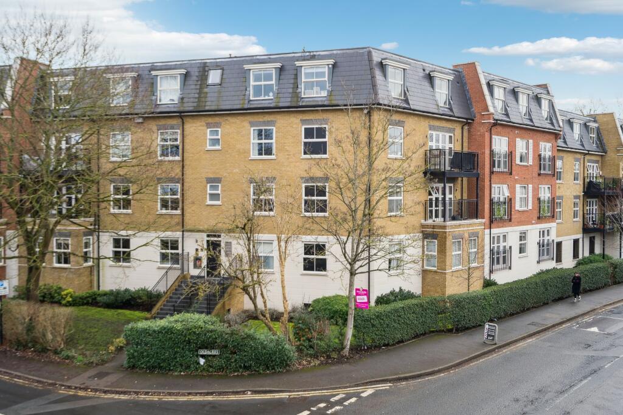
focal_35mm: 35
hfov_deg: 54.4
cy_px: 208
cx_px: 312
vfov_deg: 37.9
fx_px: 606
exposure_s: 1/125
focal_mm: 35
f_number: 7.1
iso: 320
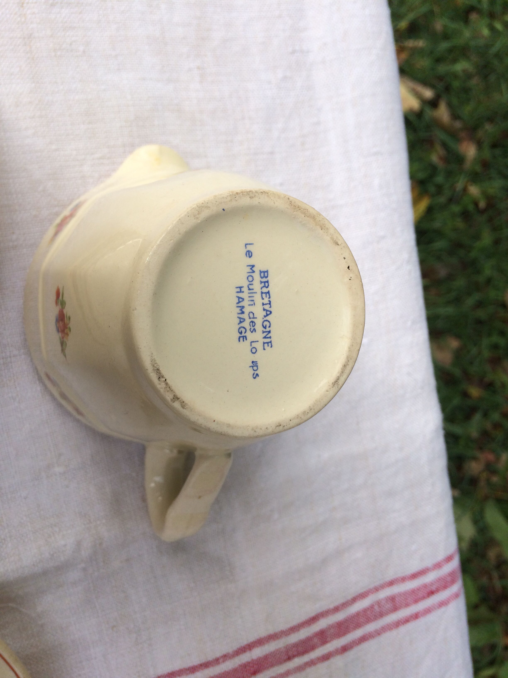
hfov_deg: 48.2
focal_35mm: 29
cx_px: 254
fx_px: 567
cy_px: 339
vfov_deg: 61.7
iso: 32
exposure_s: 1/954
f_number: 2.2
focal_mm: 4.15
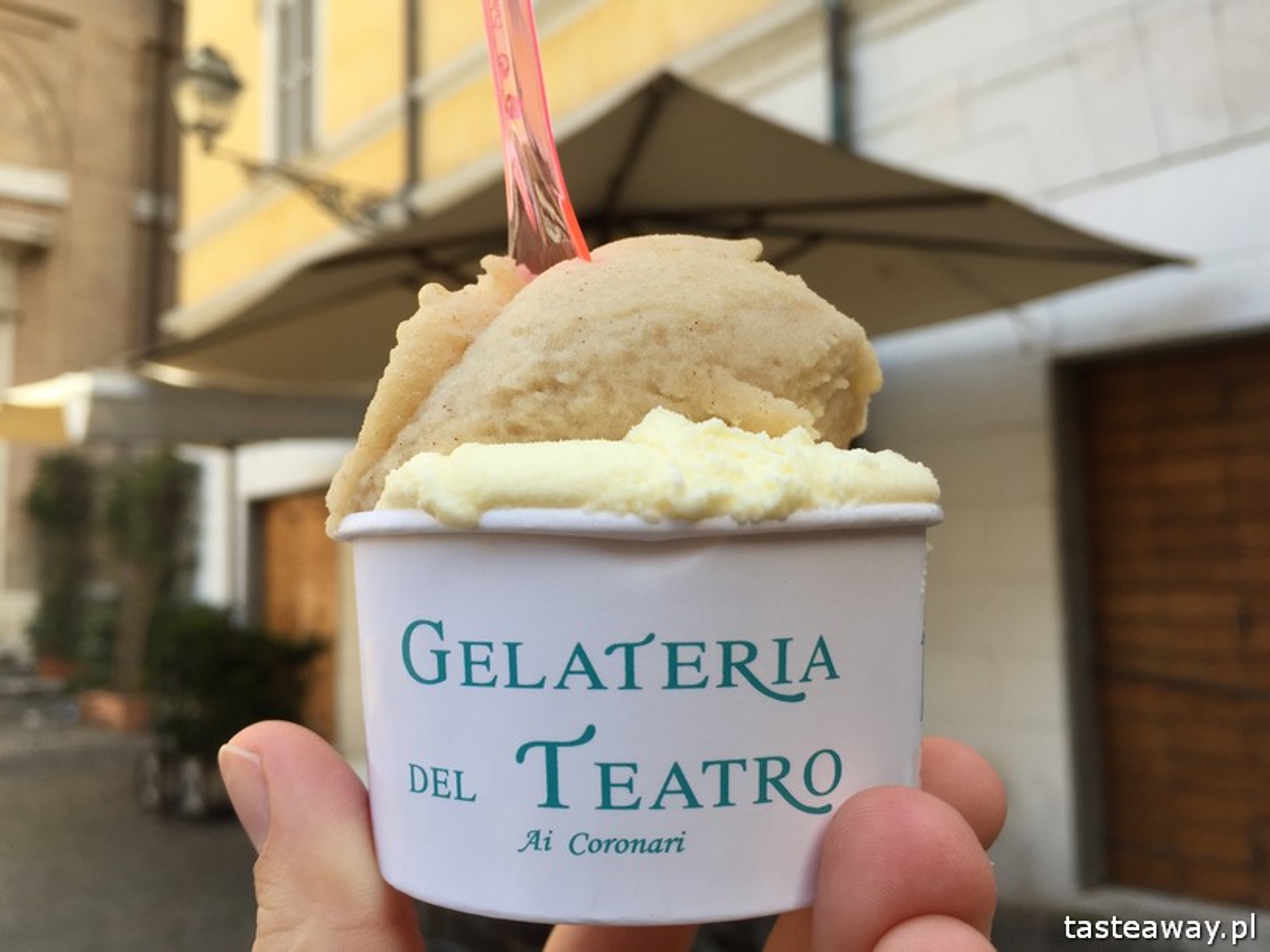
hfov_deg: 61.7
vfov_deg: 48.2
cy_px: 476
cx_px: 635
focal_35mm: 29
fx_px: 1064
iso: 32
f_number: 2.2
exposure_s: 1/319
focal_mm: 4.15
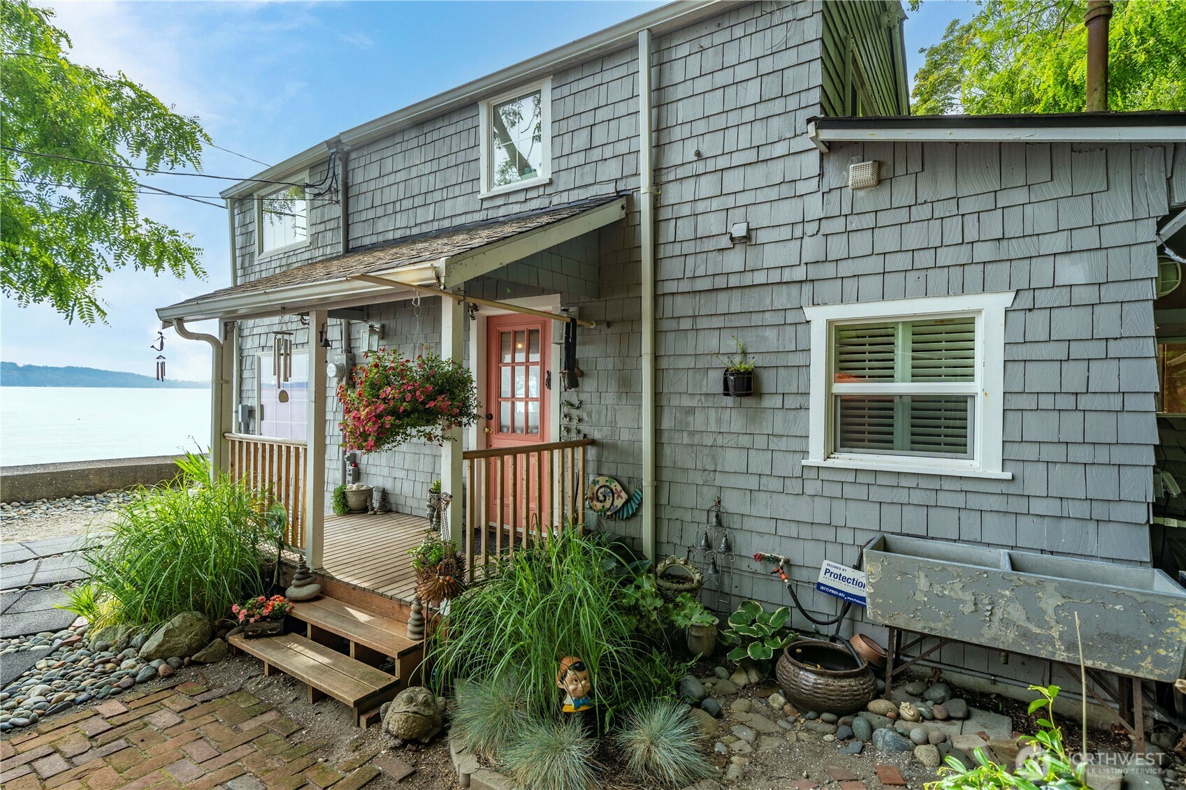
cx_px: 593
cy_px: 395
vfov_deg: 73.7
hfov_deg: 96.7
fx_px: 527
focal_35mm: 16
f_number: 6.7
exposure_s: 1/45
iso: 100
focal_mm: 16
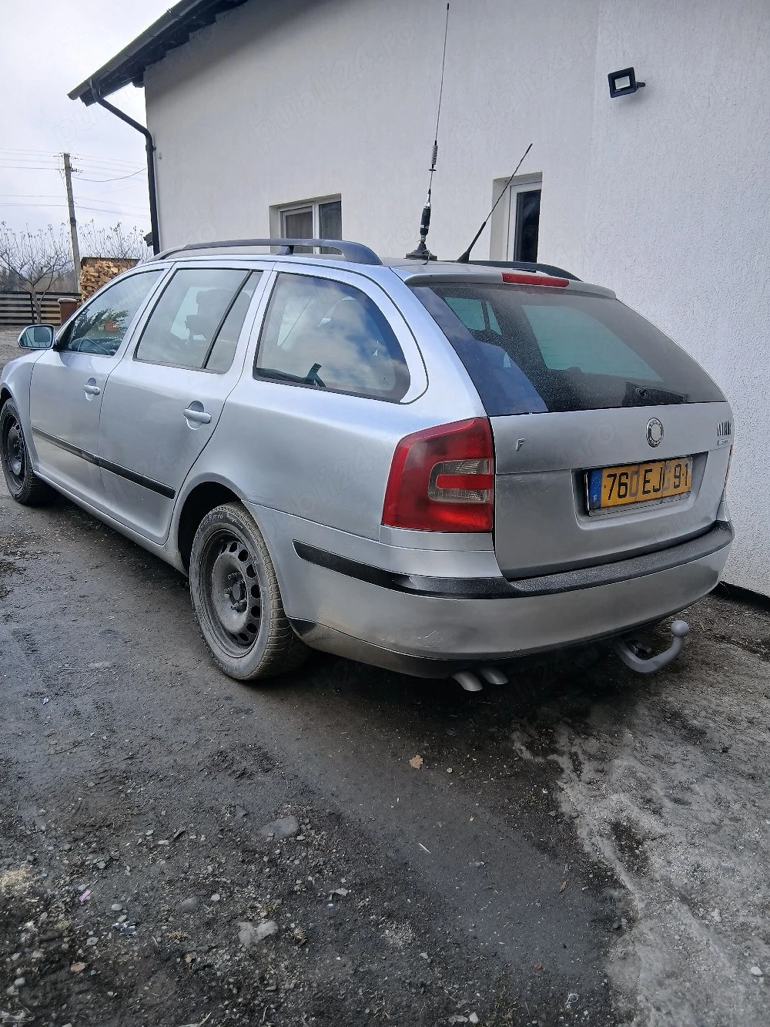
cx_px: 385
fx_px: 771
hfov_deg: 53.1
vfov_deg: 67.3
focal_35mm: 26
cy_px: 514
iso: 20
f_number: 1.8
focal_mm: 3.98
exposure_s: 1/141
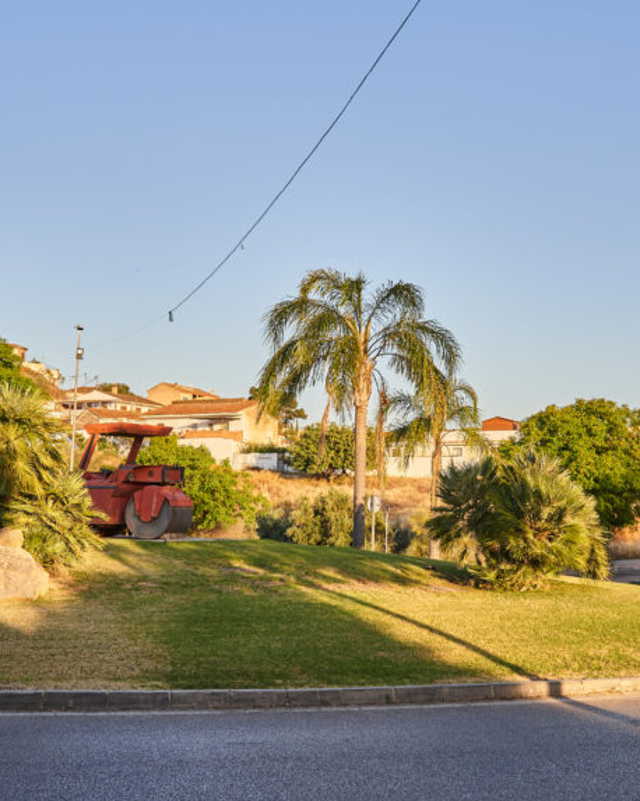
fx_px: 1113
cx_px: 439
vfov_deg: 39.5
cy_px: 433
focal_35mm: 47
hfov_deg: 31.8
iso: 200
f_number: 9
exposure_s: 1/160
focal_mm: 28
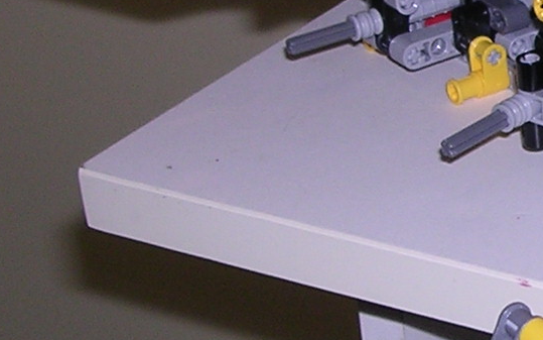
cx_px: 698
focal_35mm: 153
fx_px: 2264
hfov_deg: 13.2
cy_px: 132
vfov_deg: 8.6
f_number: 2.8
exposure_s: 1/60.1
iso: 100
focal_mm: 5.8
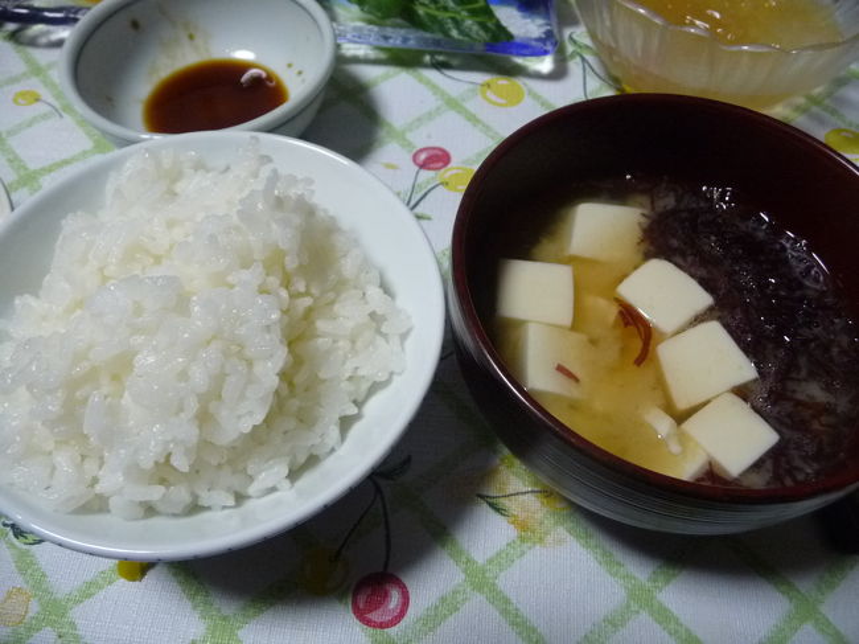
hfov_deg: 63.5
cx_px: 430
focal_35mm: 28
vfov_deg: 49.7
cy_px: 322
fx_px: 695
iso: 400
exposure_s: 1/20
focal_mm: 4.7
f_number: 3.3
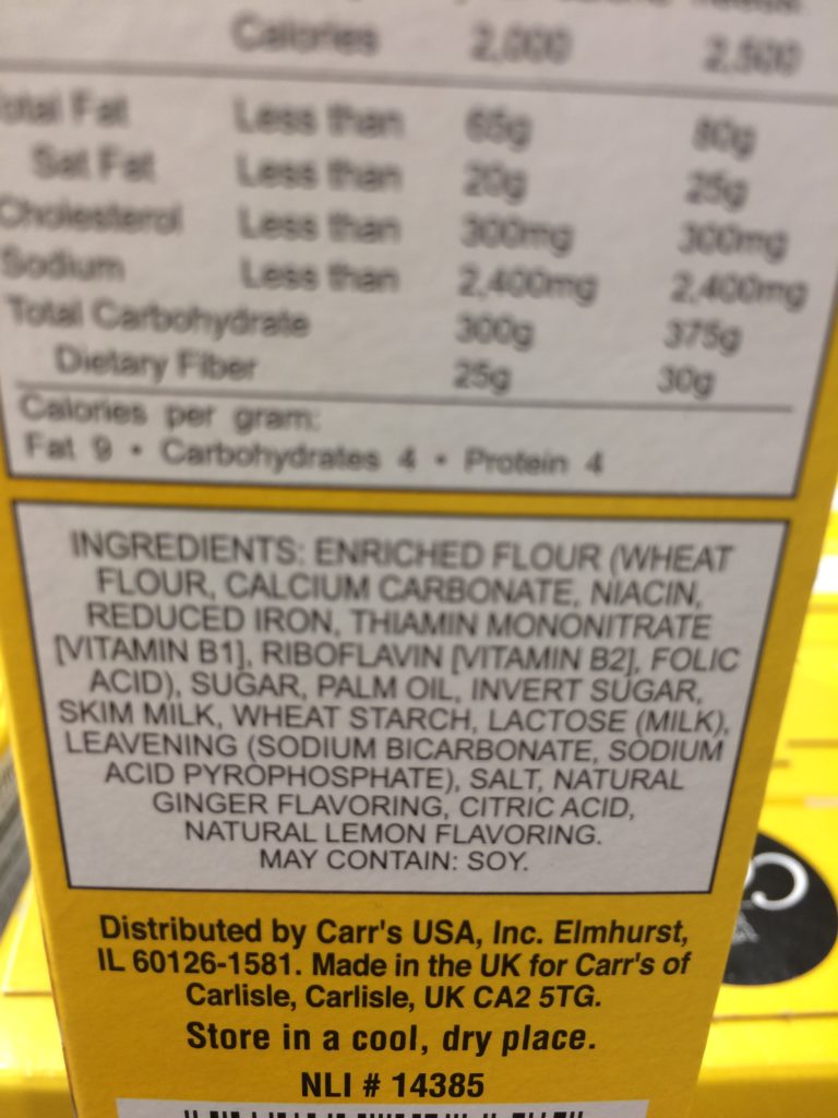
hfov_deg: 48.2
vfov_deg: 61.7
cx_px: 419
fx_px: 936
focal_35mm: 29
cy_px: 559
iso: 80
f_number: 2.2
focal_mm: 4.15
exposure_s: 1/30
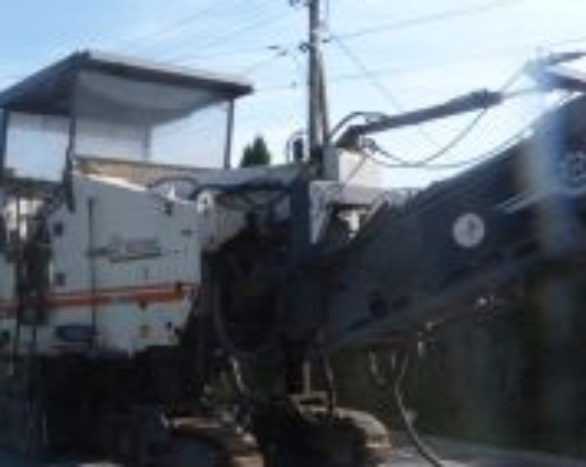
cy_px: 307
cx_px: 72
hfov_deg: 36.7
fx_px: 832
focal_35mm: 48
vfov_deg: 31.2
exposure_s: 1/200
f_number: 5.6
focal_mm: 4.5
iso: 80
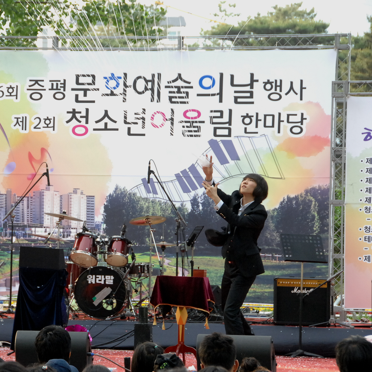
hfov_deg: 10.1
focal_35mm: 173
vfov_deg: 10.1
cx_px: 91
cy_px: 186
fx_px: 2103
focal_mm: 90
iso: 800
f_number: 7.6
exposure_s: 1/250
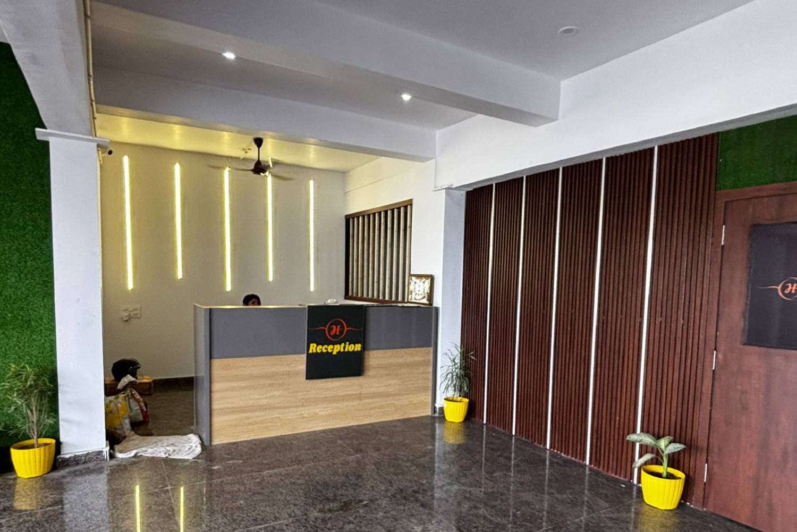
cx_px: 398
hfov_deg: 61.1
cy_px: 266
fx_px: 675
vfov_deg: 43.0
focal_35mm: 30
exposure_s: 1/250
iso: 200
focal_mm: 30.5
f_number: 4.5
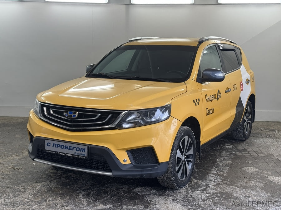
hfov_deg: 39.7
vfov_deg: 30.3
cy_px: 105
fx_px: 390
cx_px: 140
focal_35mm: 48
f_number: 1.78
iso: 50
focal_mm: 6.76
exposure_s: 1/121
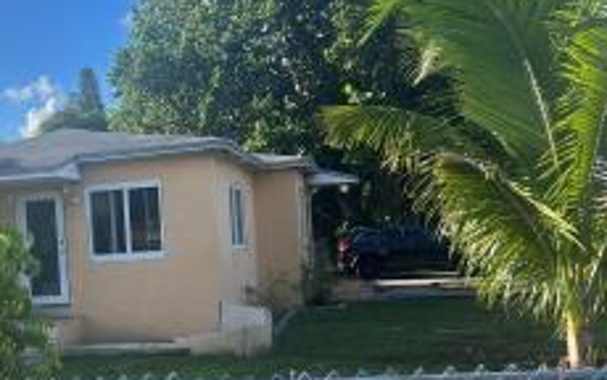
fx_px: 794
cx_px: 84
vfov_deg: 26.7
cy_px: 253
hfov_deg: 39.4
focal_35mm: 48
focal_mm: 5.7
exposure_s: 1/2083
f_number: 1.5
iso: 50
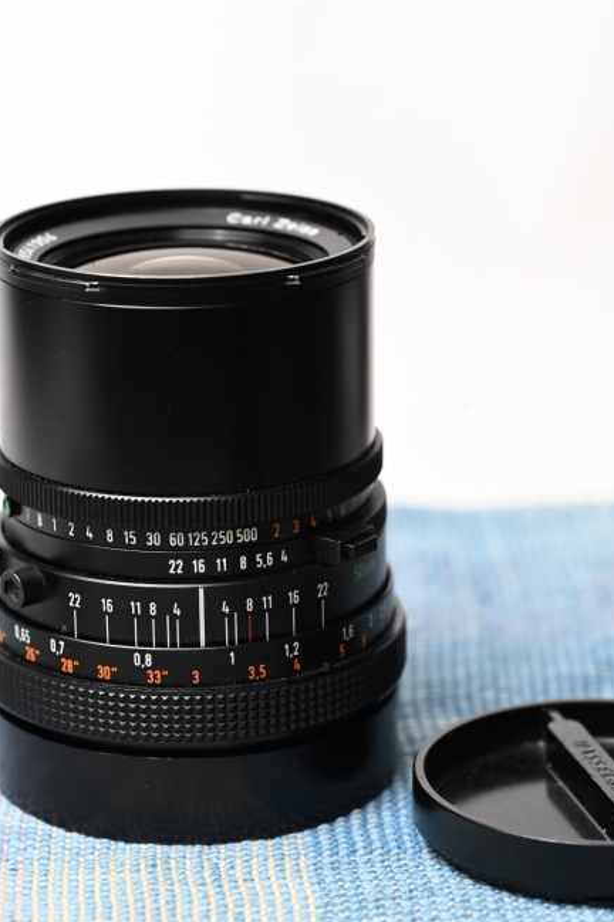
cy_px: 477
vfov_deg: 18.6
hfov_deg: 12.4
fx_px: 2817
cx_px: 296
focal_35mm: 110
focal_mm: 105
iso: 3200
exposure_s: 1/125
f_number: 8
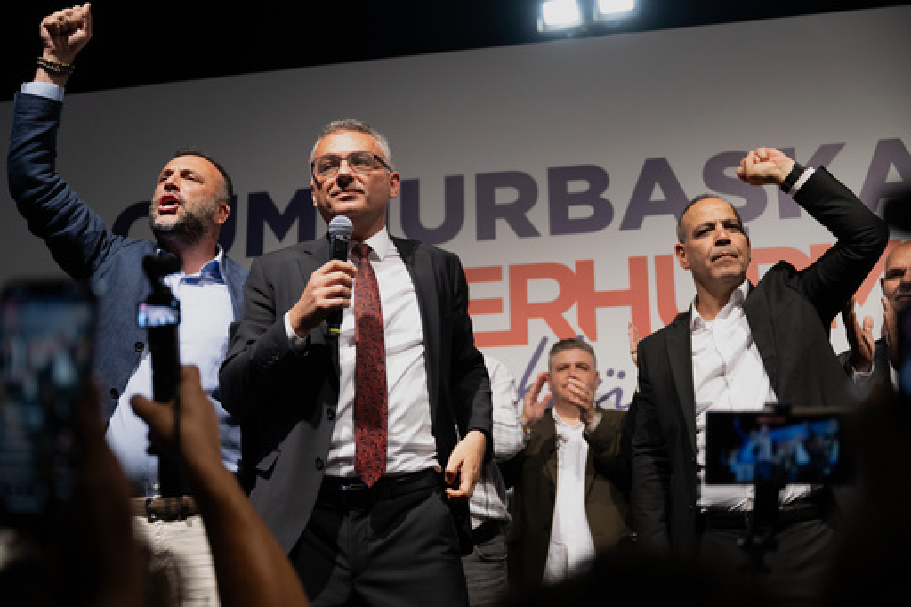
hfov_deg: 42.8
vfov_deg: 29.2
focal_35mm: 46
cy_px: 304
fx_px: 1164
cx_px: 456
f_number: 2.8
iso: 1250
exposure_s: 1/800
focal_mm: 46
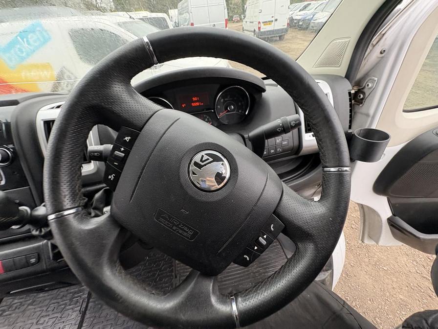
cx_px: 219
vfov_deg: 85.7
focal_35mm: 14
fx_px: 177
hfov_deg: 102.1
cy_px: 164
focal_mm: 2.22
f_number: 2.2
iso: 200
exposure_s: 1/83
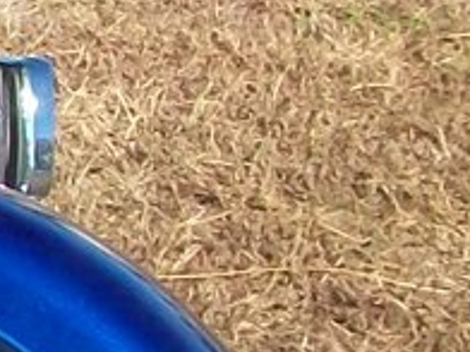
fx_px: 3571
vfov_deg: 5.6
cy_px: 6
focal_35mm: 263
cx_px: -1075
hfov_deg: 6.6
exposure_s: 1/250
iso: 80
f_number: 5.5
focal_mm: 5.7
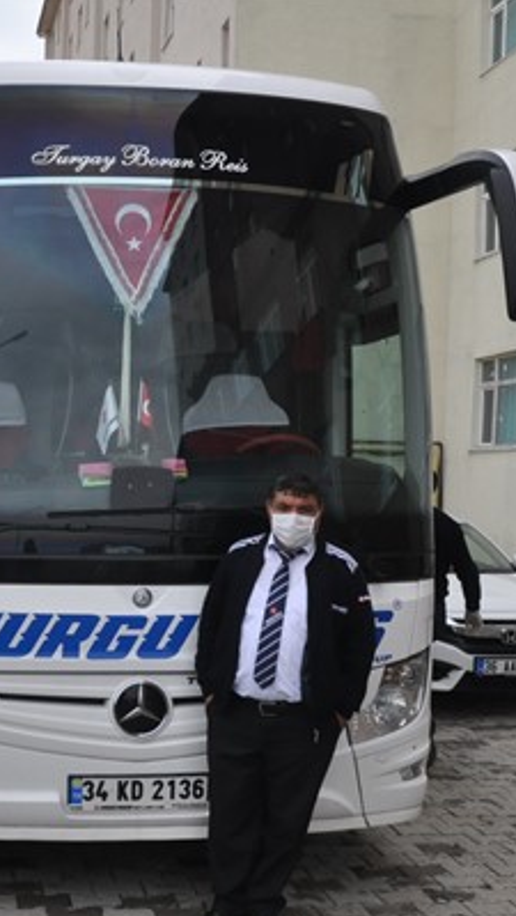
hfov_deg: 25.0
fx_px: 1117
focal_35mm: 46
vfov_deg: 44.5
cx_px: 25
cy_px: 487
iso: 1000
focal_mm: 18
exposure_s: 1/640
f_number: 13
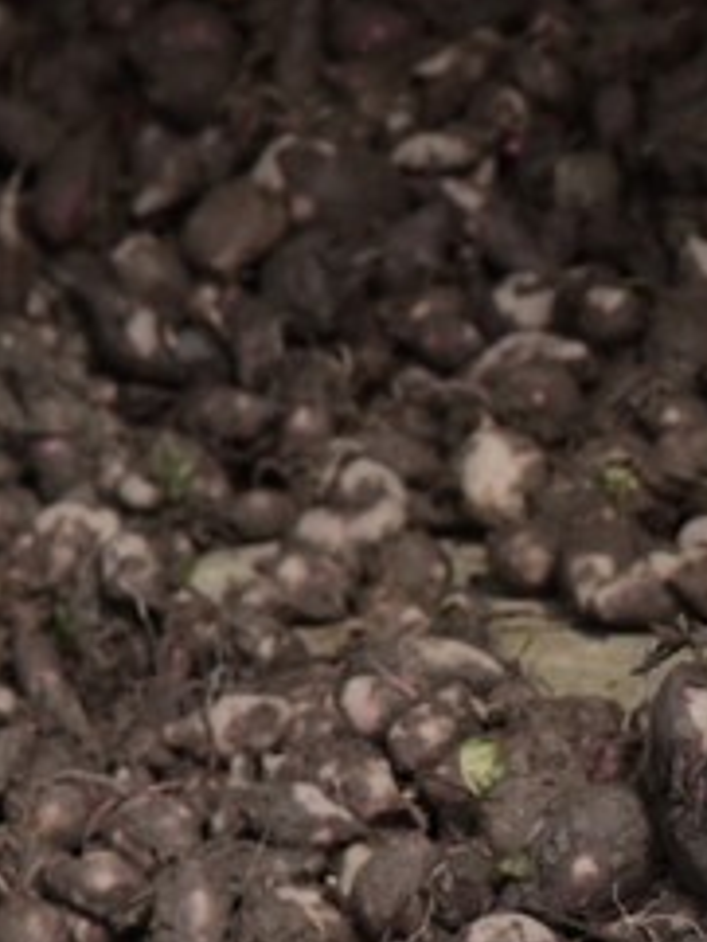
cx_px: 1137
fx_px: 8462
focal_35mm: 311
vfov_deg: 6.4
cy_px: 524
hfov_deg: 4.7
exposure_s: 1/160
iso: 500
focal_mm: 120
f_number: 6.3
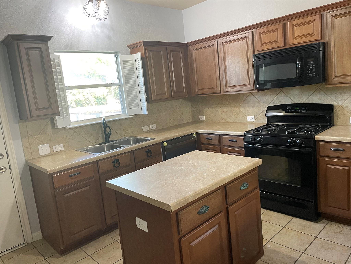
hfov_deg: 67.3
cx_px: 176
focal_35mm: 26
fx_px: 264
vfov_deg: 53.1
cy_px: 132
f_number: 1.6
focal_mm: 4.2
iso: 160
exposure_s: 1/60
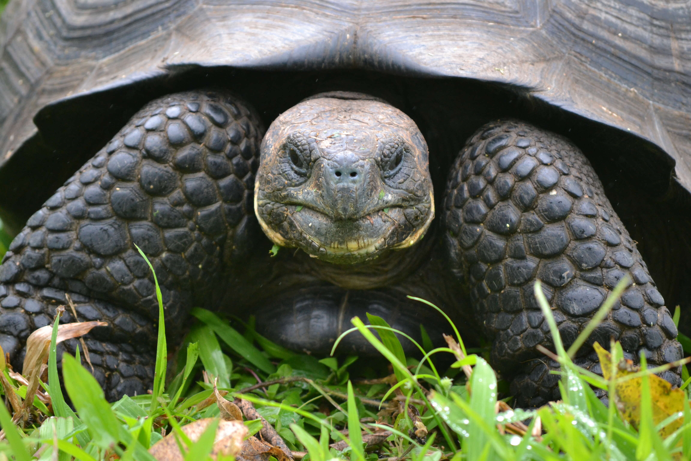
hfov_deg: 6.9
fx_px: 5758
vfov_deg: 4.6
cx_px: 346
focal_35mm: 300
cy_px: 230
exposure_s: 1/500
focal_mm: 200
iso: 1250
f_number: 5.6
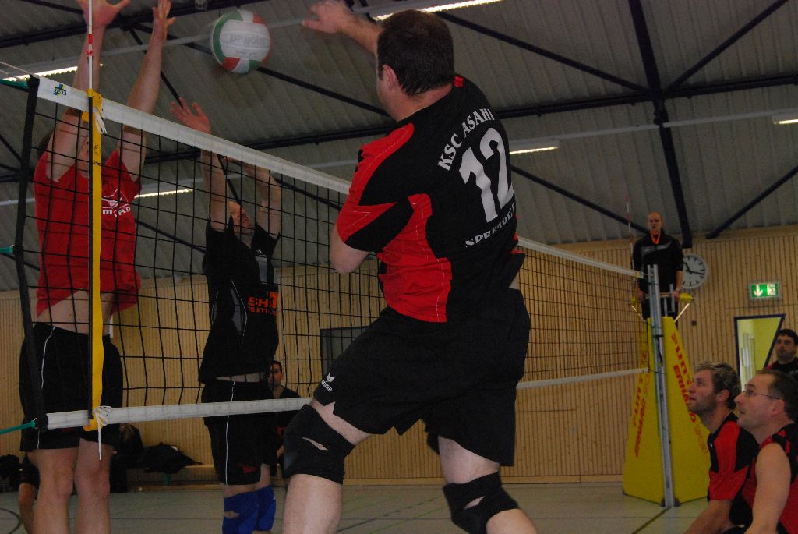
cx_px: 399
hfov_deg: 37.8
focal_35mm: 52
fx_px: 1165
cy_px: 267
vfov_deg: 25.8
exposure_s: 1/200
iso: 1600
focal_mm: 35
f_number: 8
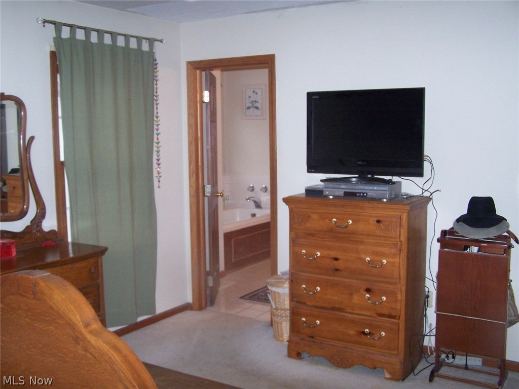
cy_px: 194
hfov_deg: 49.0
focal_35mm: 38
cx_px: 260
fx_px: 570
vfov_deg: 37.7
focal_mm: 6.3
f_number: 2.8
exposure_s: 1/60
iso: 140
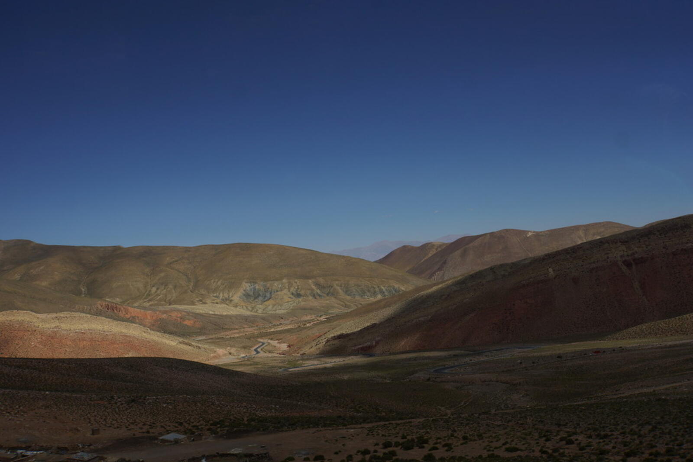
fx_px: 886
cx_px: 346
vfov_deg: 29.2
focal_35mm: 46
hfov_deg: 42.7
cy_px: 231
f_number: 6.3
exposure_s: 1/160
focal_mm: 31.3
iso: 100
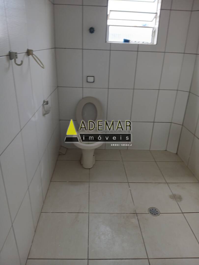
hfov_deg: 53.1
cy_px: 132
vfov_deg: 67.3
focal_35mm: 26
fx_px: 199
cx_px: 100
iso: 50
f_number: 1.8
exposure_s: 1/60
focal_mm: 3.98
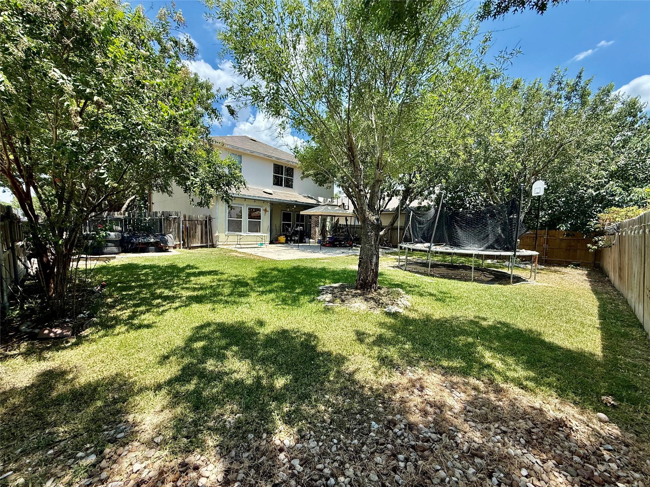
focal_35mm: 14
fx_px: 263
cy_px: 244
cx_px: 325
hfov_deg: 102.1
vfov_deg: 85.7
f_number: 2.2
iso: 64
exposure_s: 1/1189
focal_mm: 2.22
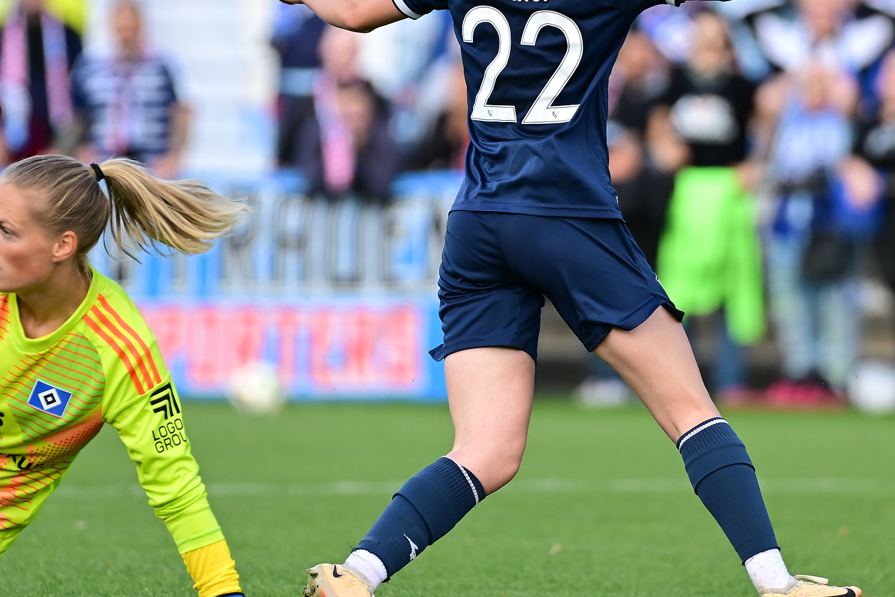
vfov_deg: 2.9
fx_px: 11957
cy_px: 180
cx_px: 246
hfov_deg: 4.3
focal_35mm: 481
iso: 400
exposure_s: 1/1600
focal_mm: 240
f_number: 2.8
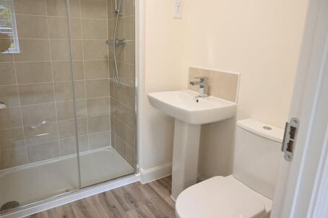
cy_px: 105
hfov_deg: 68.3
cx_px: 160
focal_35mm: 27
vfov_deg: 48.7
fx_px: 242
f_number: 4.5
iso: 1000
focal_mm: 17
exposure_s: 1/80
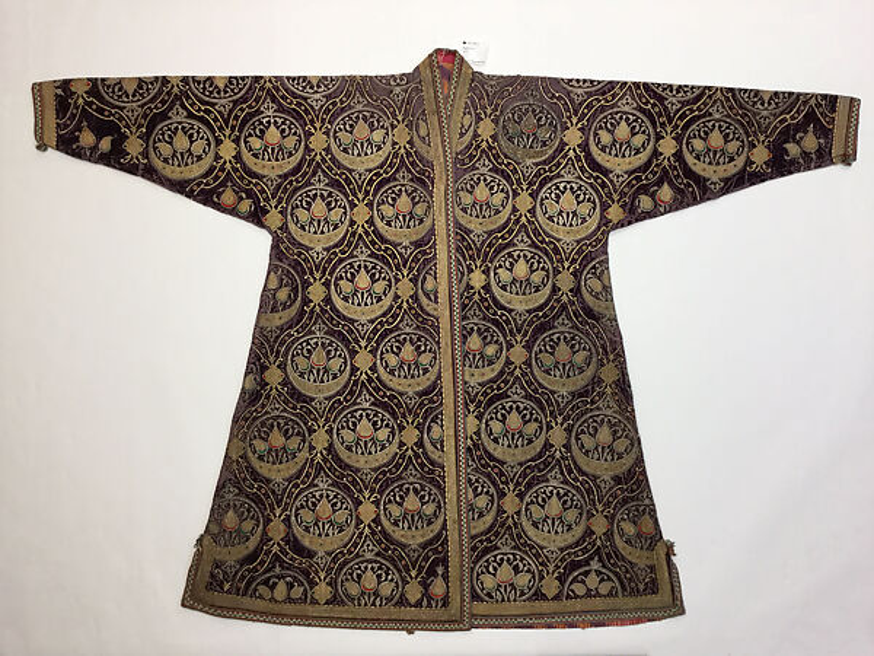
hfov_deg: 58.4
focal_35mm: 31
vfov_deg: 45.4
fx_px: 783
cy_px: 328
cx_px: 437
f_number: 2.4
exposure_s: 1/30
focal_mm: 3.3
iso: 32
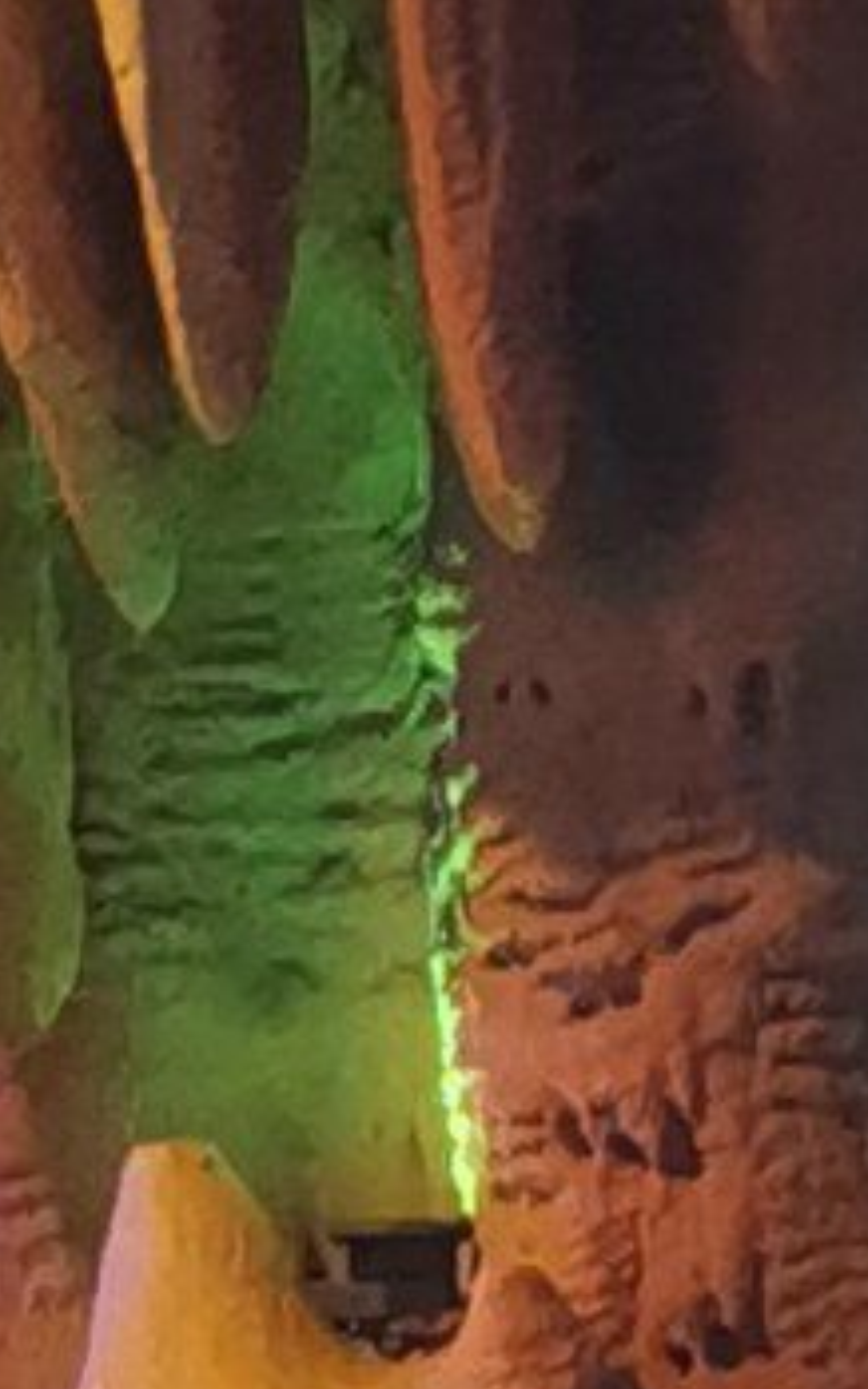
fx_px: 11322
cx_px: -2552
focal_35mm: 299
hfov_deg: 4.1
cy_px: 583
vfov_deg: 7.0
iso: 125
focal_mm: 4.75
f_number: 2.4
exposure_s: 1/100
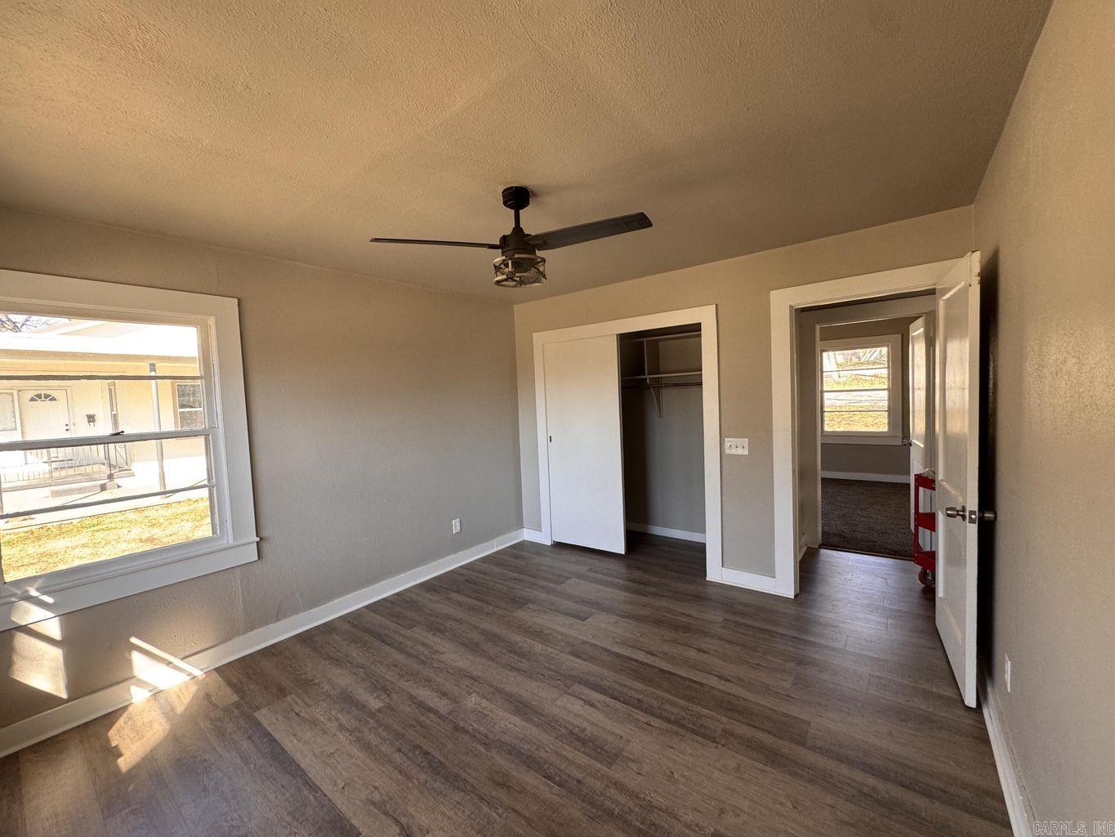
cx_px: 558
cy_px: 418
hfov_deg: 102.1
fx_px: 451
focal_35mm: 14
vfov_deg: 85.7
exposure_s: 1/99
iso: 160
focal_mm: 2.22
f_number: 2.2
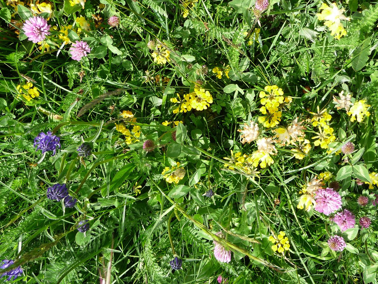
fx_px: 393
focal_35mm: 36
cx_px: 189
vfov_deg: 39.7
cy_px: 142
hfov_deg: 51.4
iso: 100
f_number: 3.3
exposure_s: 1/400
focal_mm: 4.7
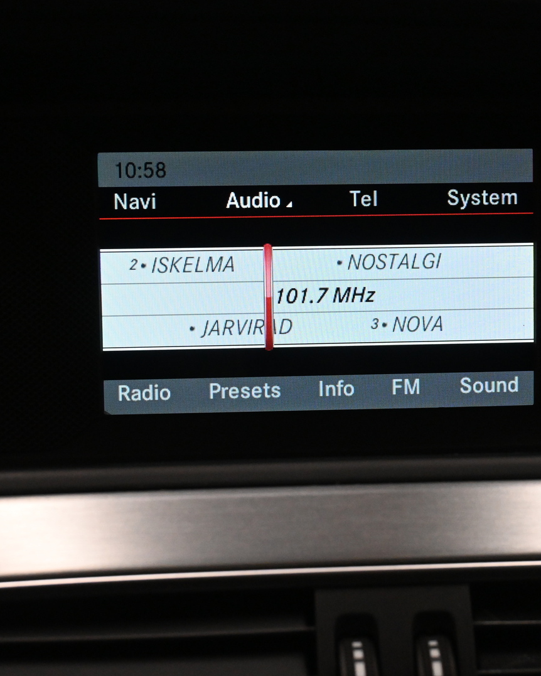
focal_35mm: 72
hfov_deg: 21.3
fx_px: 1441
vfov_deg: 26.4
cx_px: 297
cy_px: 338
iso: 3200
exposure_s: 1/200
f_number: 7.1
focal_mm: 34
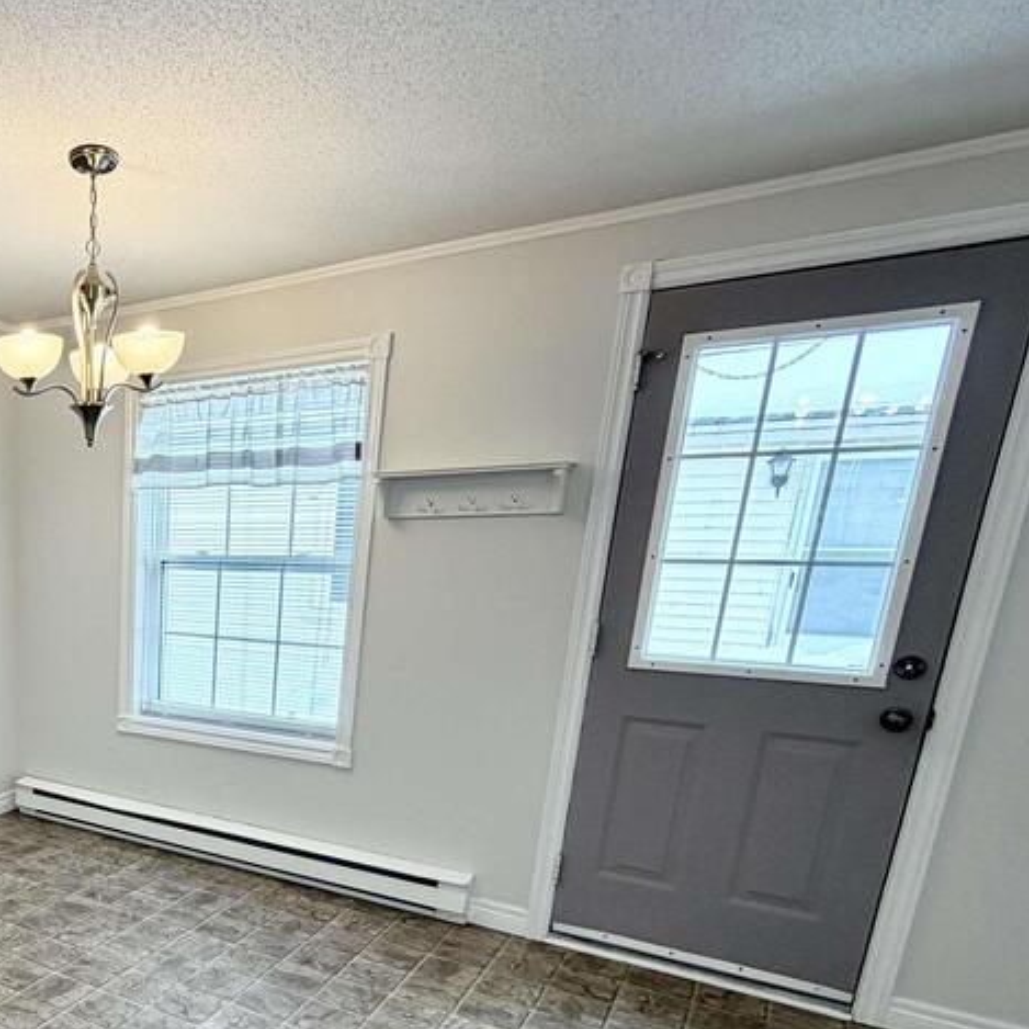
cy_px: 785
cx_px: 55
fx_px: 908
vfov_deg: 55.9
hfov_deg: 50.5
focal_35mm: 27
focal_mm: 2.22
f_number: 2.2
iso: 125
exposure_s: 1/120
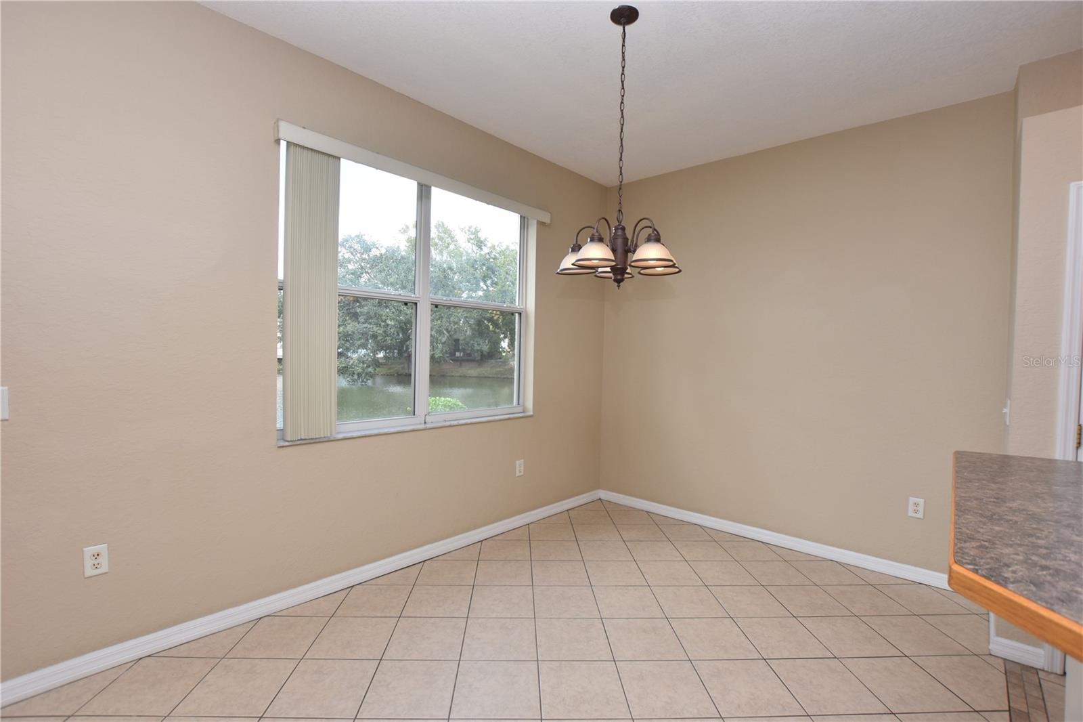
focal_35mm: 15
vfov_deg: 77.3
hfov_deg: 100.4
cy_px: 361
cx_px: 542
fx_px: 451
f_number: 5.6
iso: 160
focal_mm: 10
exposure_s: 1/125
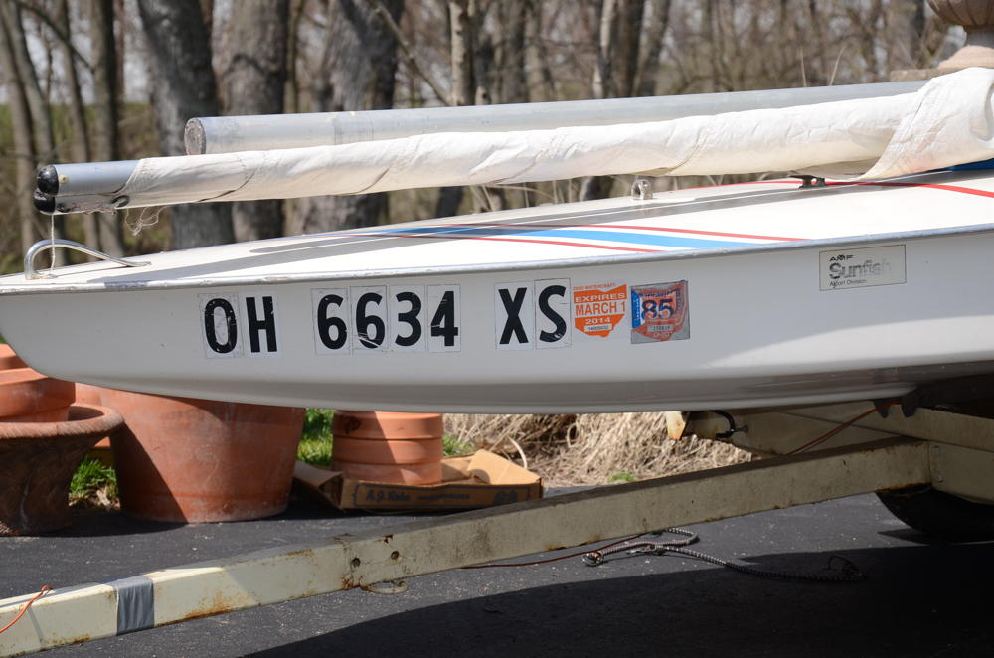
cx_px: 497
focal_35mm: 105
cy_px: 329
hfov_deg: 19.5
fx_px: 2893
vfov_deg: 13.0
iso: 100
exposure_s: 1/250
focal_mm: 70
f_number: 7.1
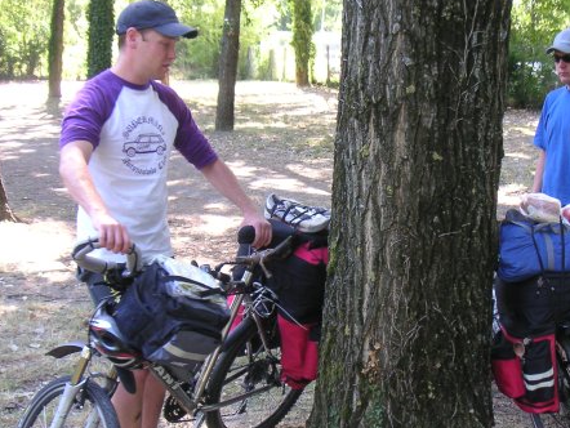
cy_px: 268
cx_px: 348
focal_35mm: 55
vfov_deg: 26.5
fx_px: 906
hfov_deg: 34.8
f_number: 2.8
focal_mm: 6
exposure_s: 1/45
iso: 80
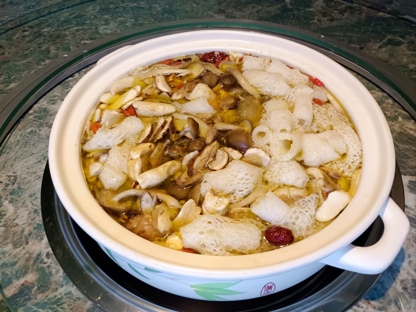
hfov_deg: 69.4
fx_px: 300
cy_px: 156
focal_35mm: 25
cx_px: 208
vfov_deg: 54.9
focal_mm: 4.71
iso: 735
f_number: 1.79
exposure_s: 1/50
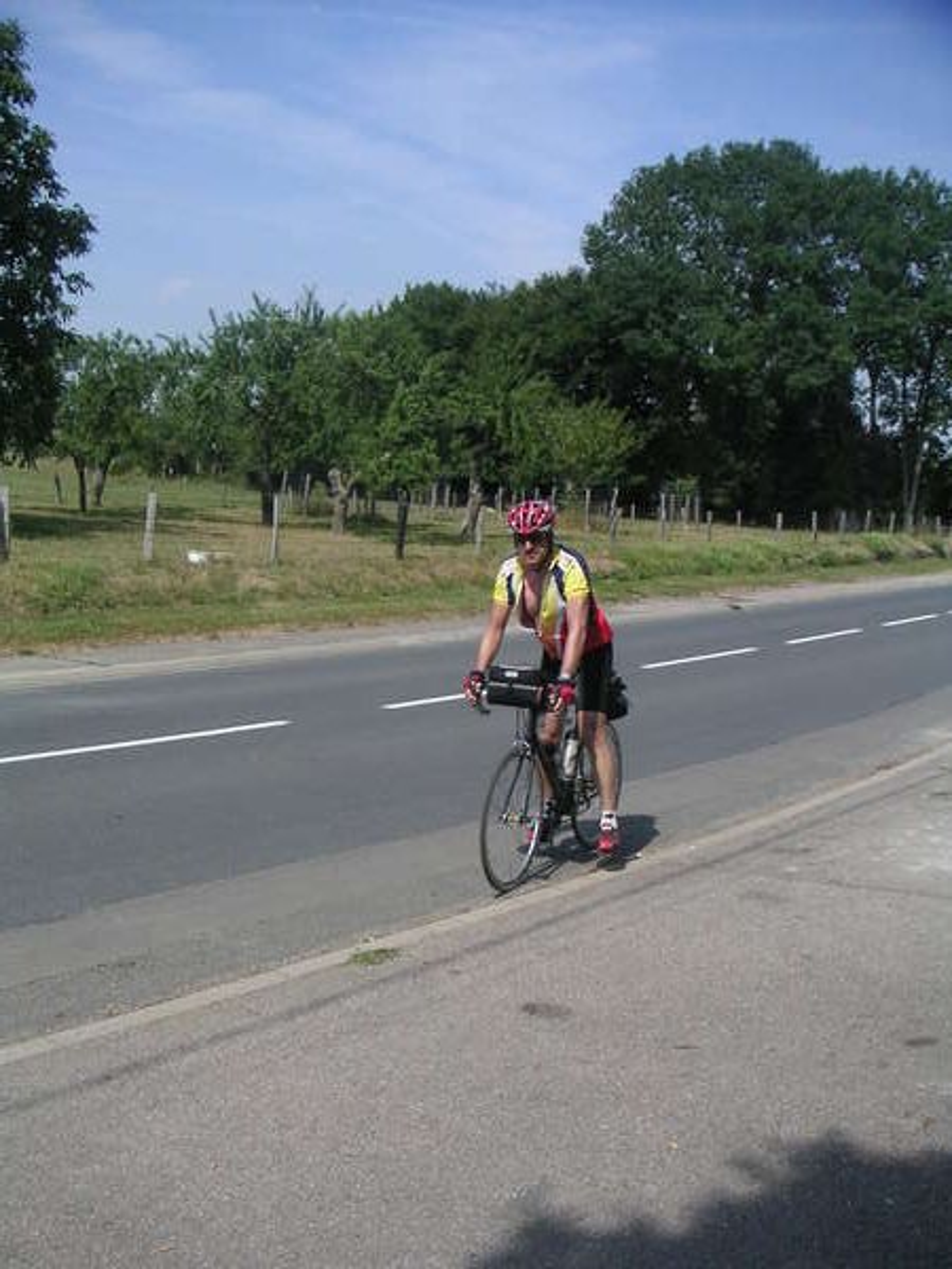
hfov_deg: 37.7
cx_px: 476
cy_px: 634
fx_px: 1393
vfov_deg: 49.0
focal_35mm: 38
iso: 50
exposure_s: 1/750
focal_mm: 6
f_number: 2.8
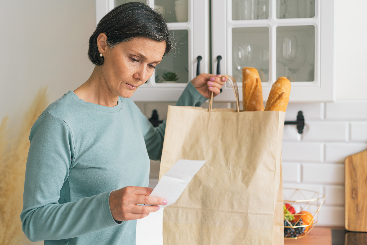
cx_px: 184
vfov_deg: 24.6
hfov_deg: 36.2
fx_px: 561
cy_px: 122
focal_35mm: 55
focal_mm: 55
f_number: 2.8
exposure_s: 1/100
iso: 125
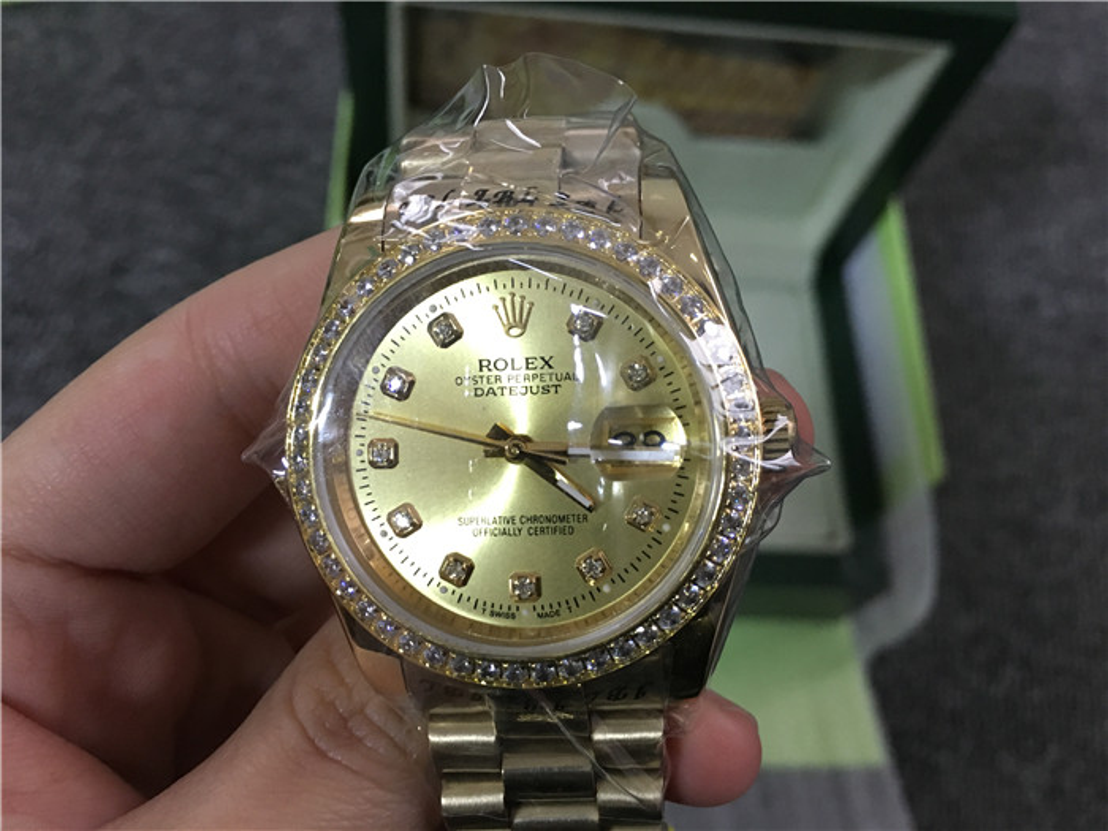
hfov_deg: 61.7
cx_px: 554
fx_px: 928
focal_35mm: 29
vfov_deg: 48.2
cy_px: 416
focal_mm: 4.15
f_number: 2.2
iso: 200
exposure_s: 1/20
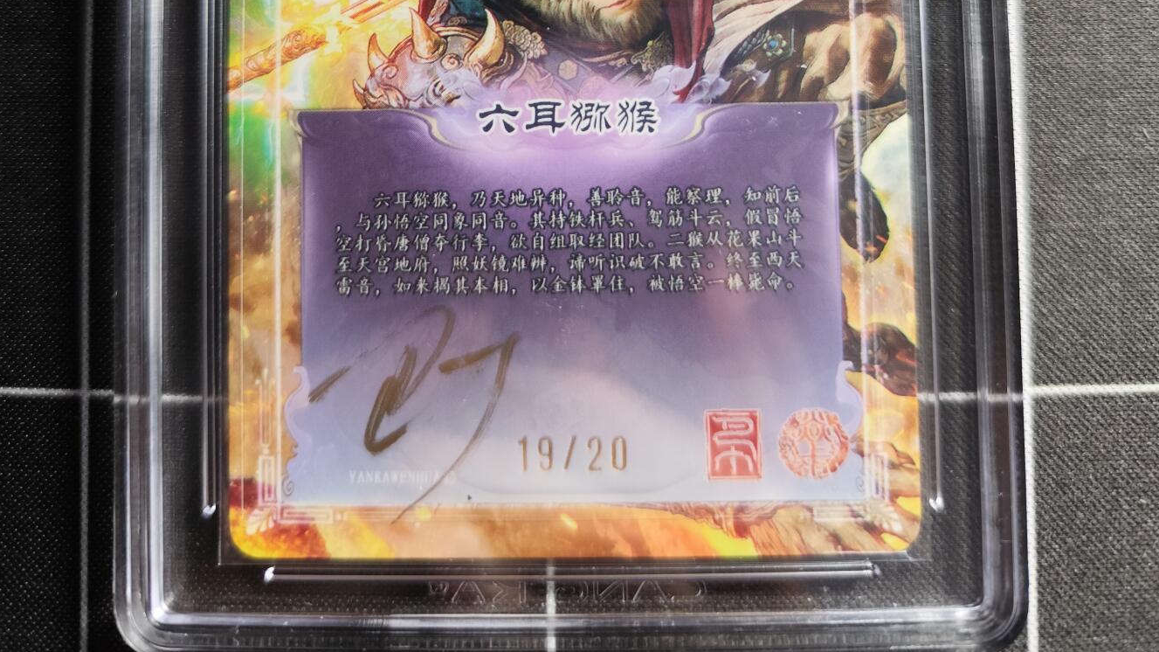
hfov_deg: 58.0
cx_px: 579
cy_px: -84
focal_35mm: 34
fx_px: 1045
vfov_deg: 30.6
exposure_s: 1/100
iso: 400
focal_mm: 6.14
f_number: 1.65
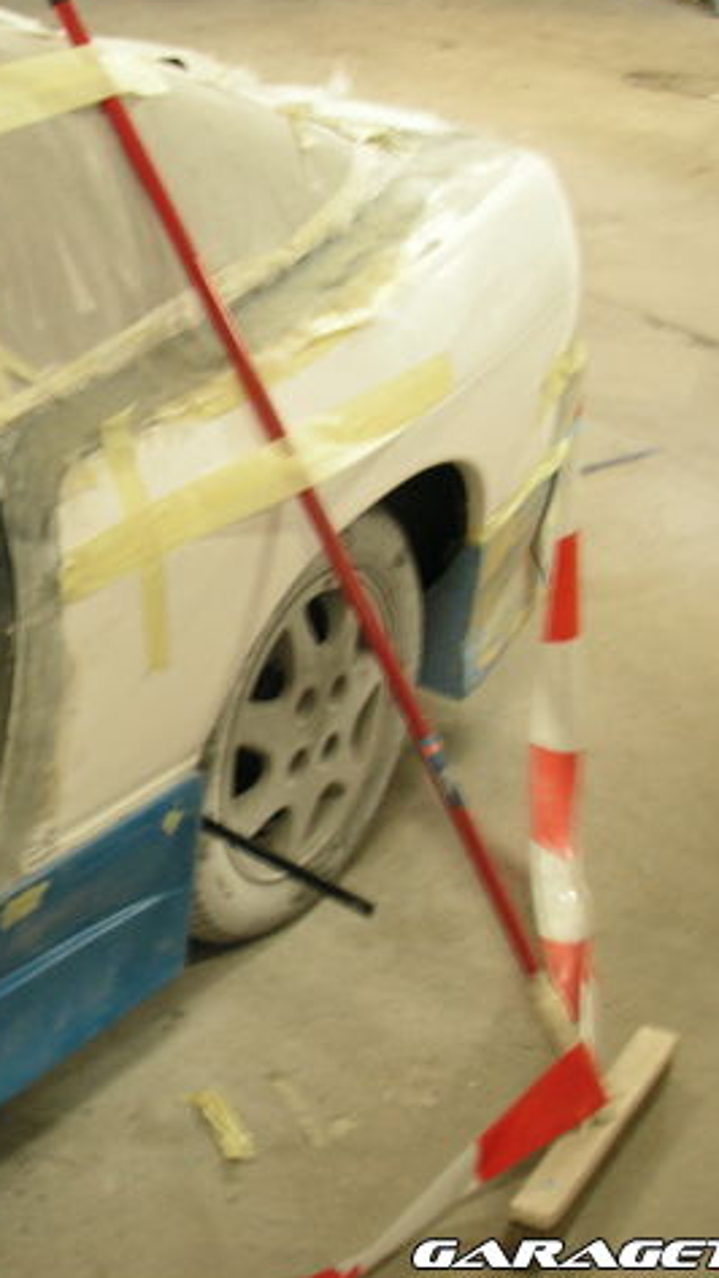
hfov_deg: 20.8
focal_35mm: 56
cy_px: 632
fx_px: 1898
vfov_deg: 37.2
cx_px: 11
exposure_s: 1/2
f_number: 3.3
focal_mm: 6.3
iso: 100
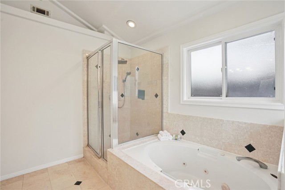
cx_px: 142
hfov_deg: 96.8
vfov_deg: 73.7
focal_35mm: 16
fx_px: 127
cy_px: 95
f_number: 8
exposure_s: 1/80
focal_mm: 16
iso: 400
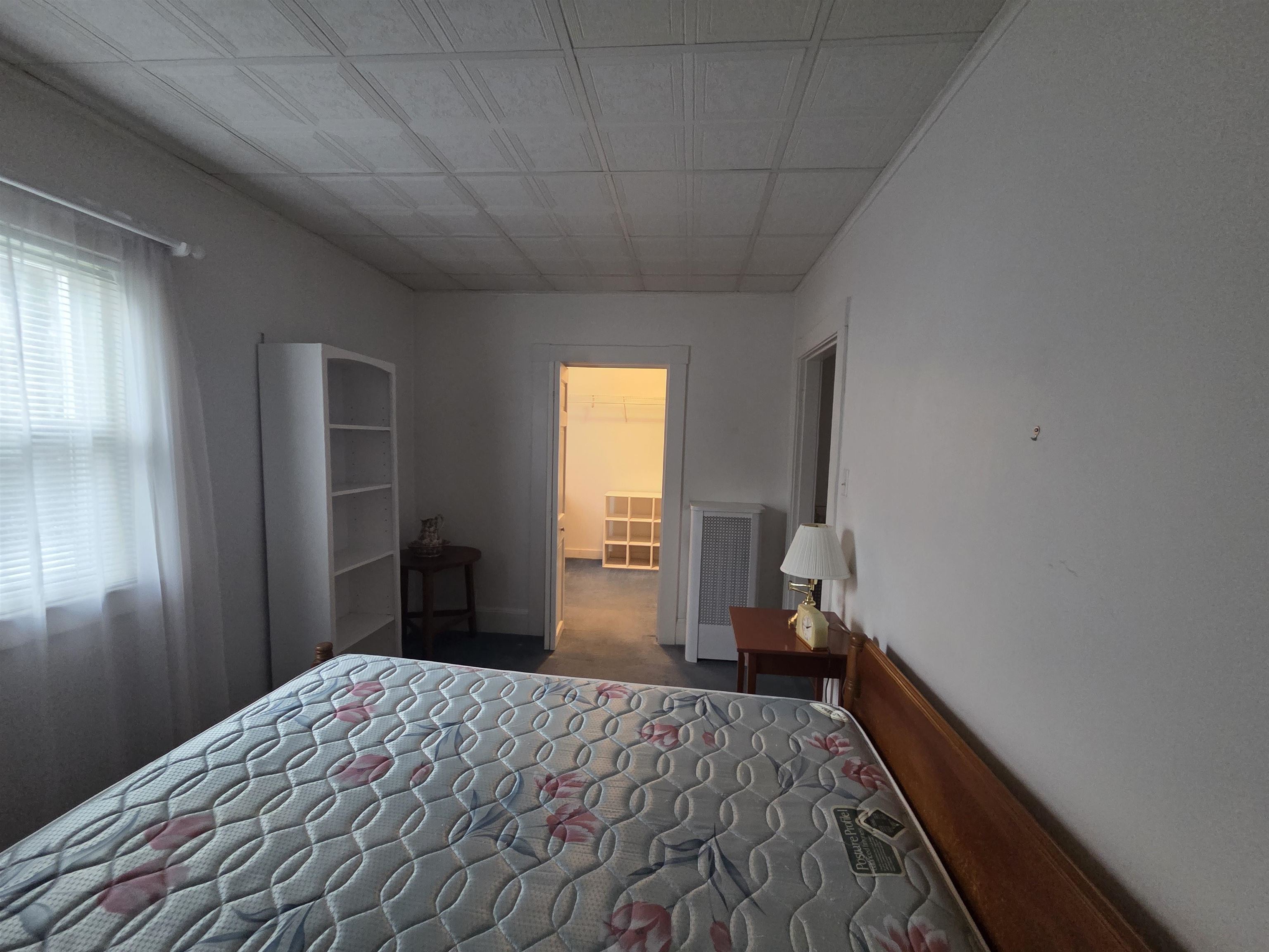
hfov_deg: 106.2
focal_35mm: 13
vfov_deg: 89.9
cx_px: 634
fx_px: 477
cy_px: 476
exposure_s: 1/60
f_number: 2.2
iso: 800
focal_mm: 2.2
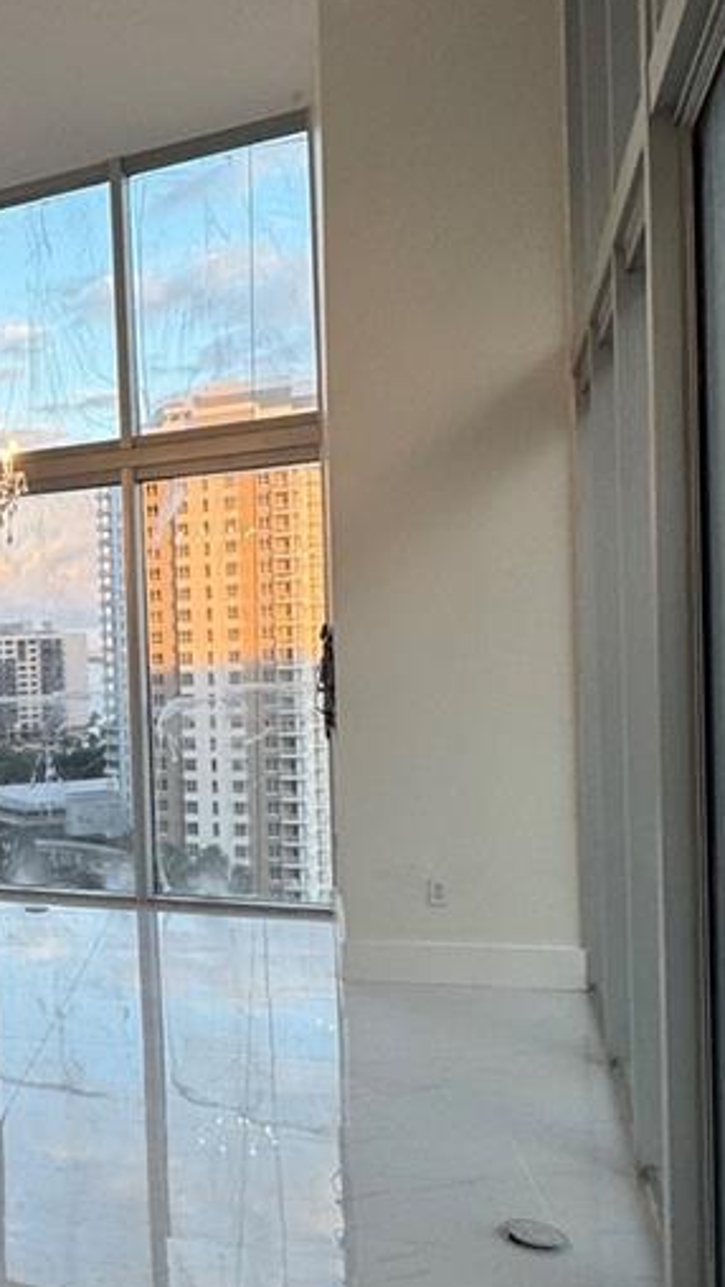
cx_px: -213
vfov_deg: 55.2
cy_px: 694
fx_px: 1230
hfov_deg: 27.5
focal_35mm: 36
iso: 100
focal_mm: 2.22
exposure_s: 1/120
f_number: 2.2
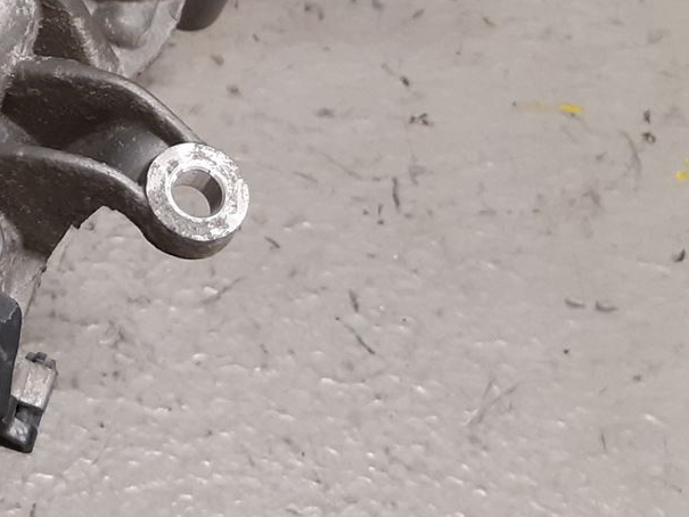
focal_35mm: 88
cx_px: -212
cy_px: -13
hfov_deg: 20.3
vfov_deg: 16.4
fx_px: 1752
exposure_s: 1/50
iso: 160
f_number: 1.7
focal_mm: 3.93
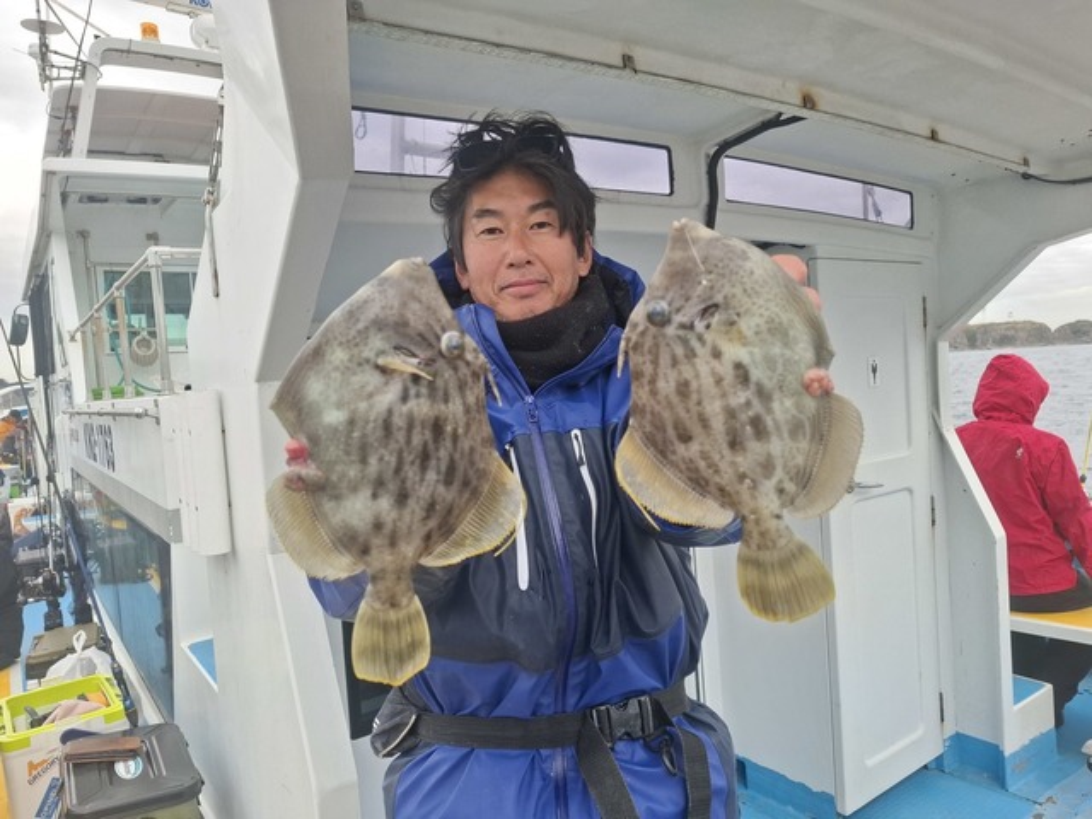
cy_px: 410
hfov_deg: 73.9
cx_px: 546
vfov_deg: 58.9
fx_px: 726
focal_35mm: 23
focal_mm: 5.54
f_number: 1.8
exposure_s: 1/306
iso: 50
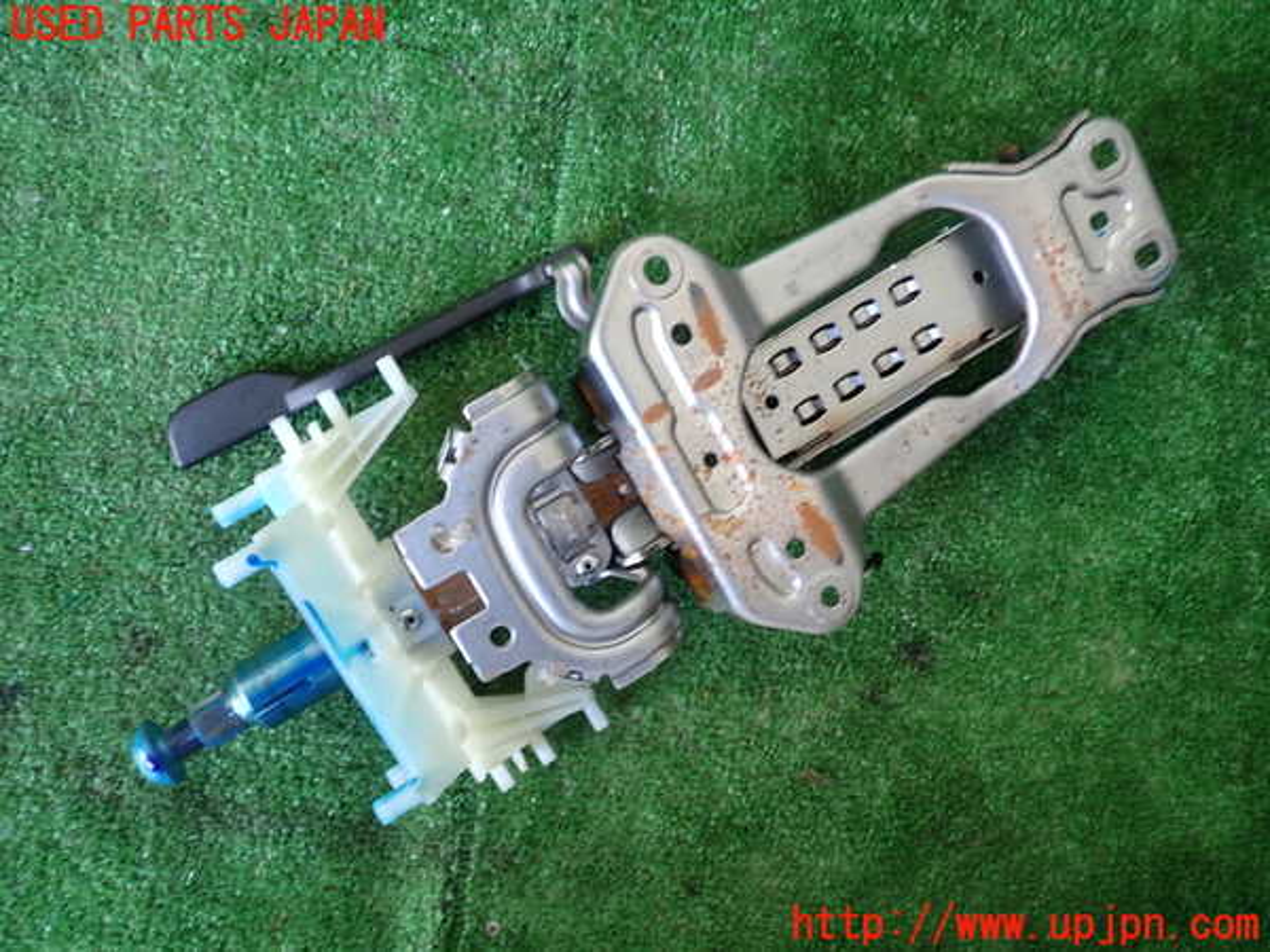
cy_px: 476
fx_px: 1101
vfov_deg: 46.8
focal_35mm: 30
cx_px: 635
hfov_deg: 60.0
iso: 200
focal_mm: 5.4
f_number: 2.3
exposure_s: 1/30
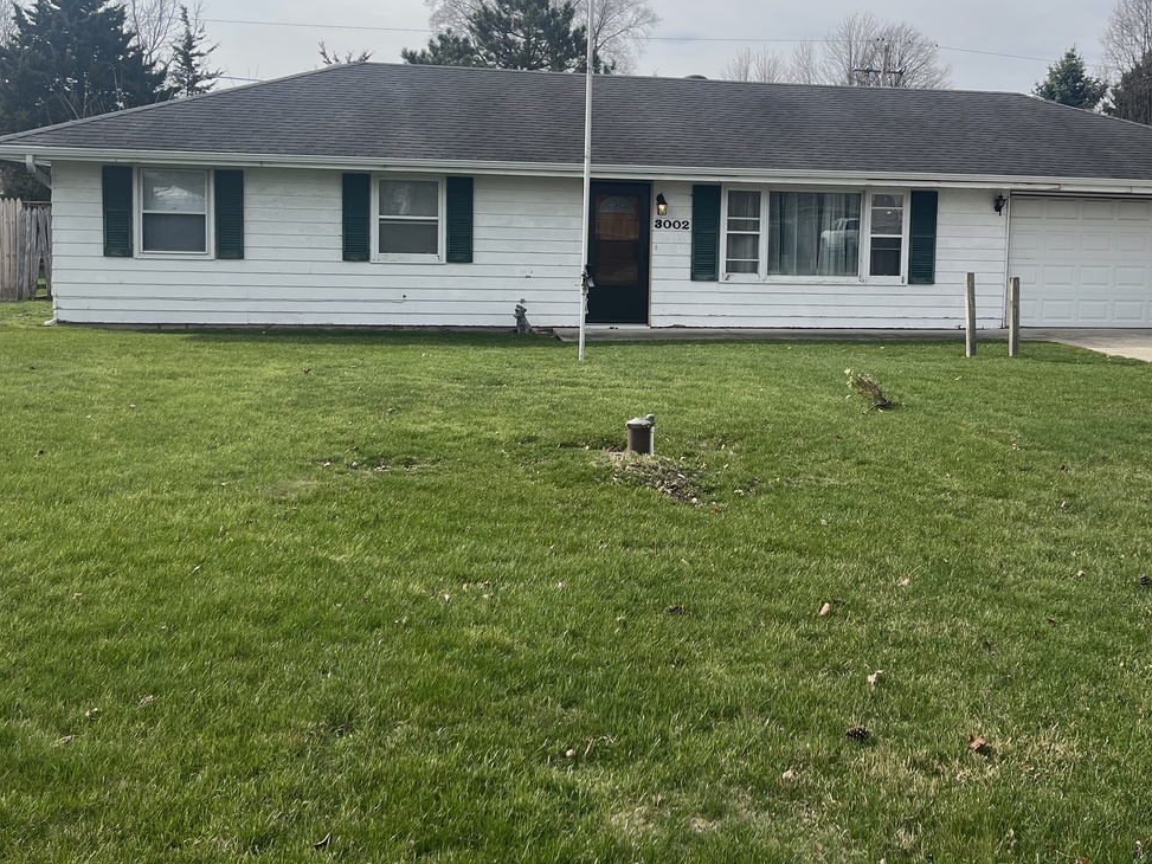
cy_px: 315
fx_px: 1231
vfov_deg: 38.4
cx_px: 676
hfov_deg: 49.9
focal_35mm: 37
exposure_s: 1/3922
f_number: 1.6
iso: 32
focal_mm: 5.1
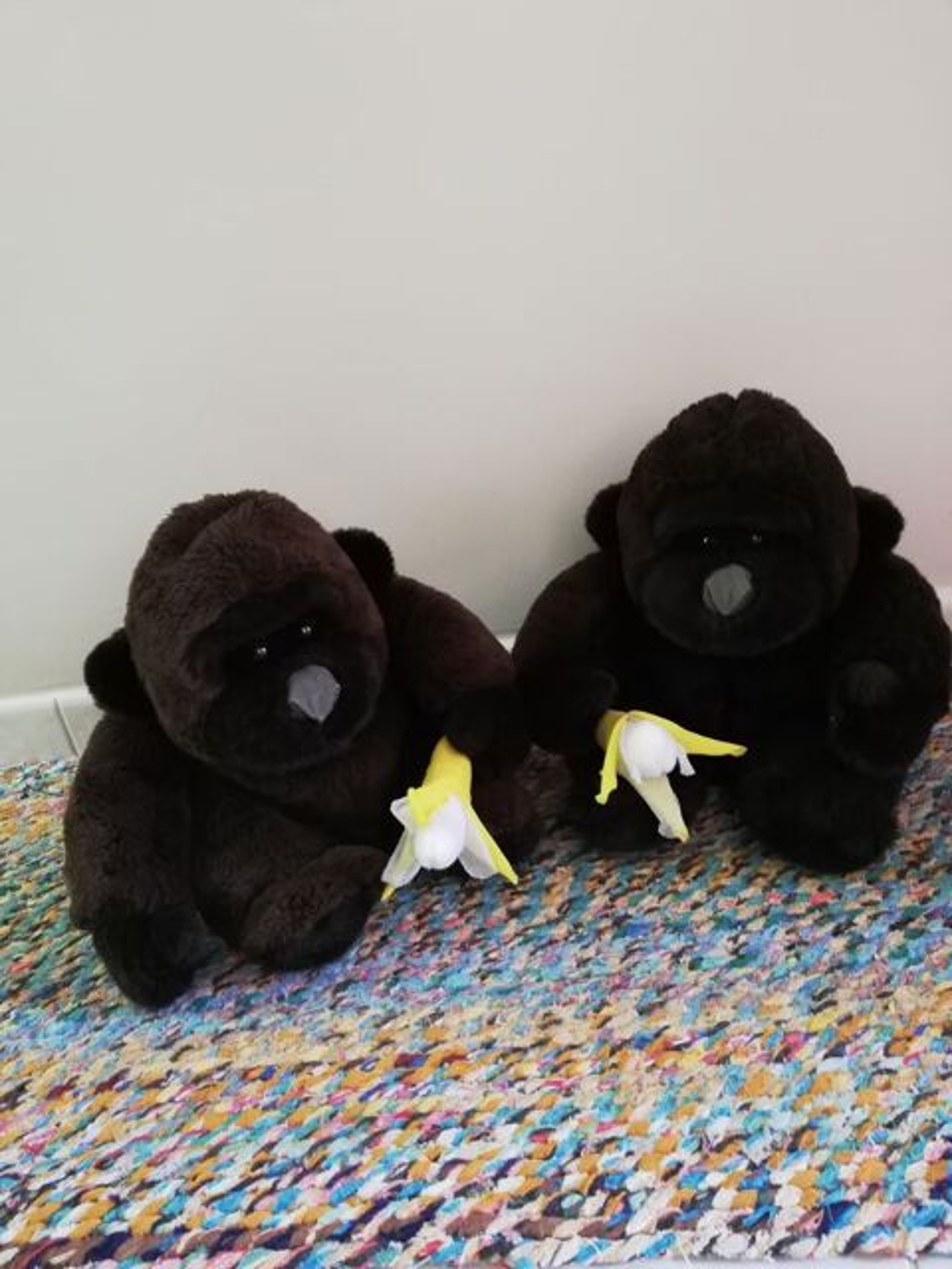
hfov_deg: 53.1
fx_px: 953
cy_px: 634
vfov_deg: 67.3
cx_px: 476
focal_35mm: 26
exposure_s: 1/25
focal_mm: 3.81
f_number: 2.2
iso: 320
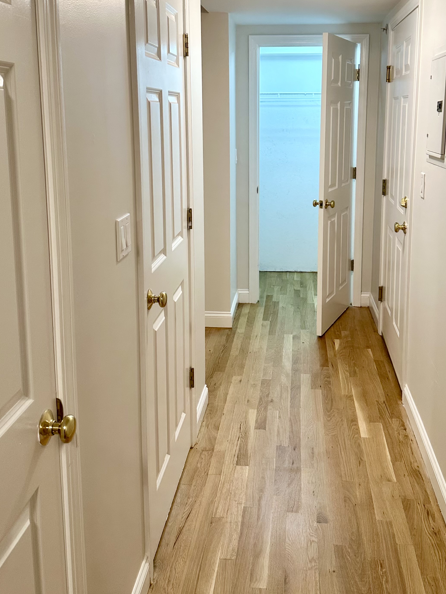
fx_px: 601
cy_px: 212
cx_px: 257
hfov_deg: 40.6
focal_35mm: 35
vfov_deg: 51.9
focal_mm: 6.86
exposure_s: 1/60
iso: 160
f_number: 1.78
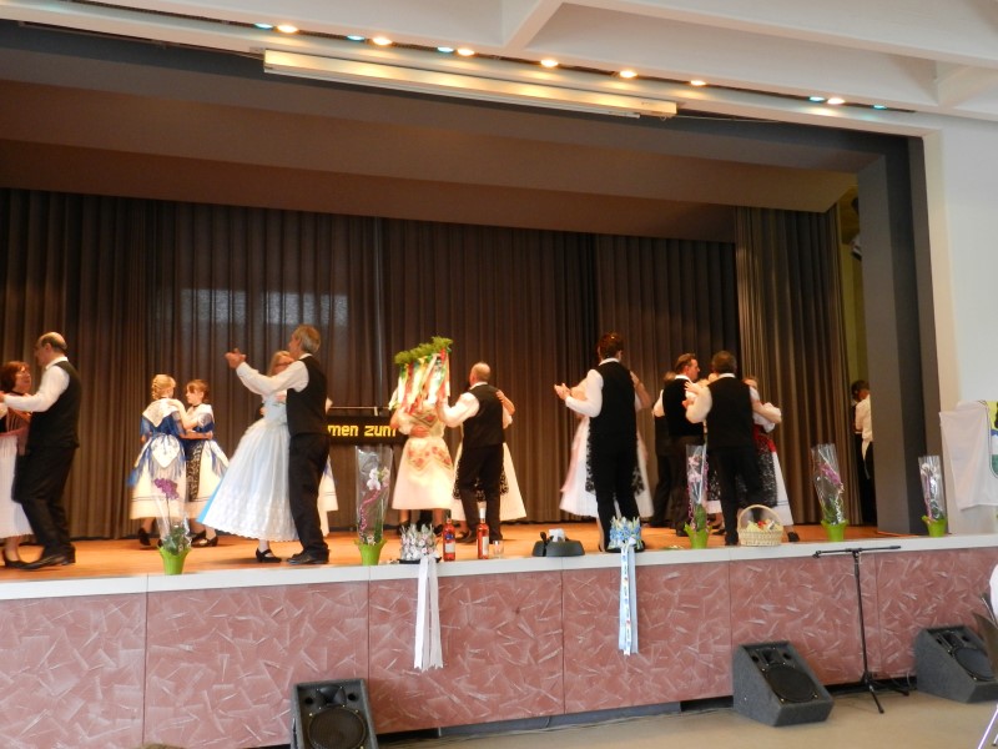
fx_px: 923
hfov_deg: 56.8
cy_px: 374
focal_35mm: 32
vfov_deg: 44.2
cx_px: 499
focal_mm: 5.6
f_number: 3.7
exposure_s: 1/30
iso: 400
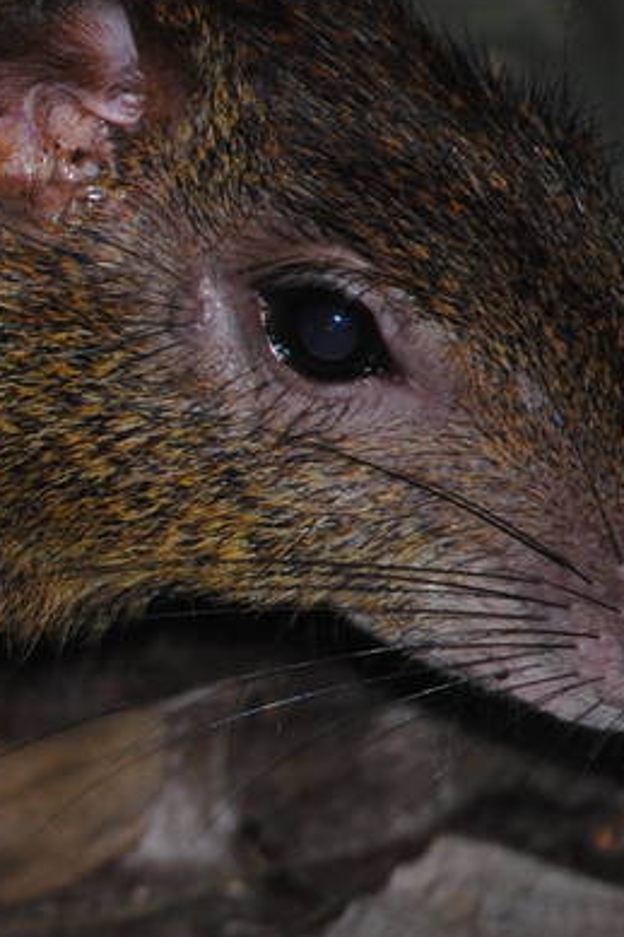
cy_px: 582
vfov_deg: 2.2
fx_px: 24122
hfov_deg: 1.5
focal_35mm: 927
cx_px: -997
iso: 200
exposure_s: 1/60
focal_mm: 150
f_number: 4.8
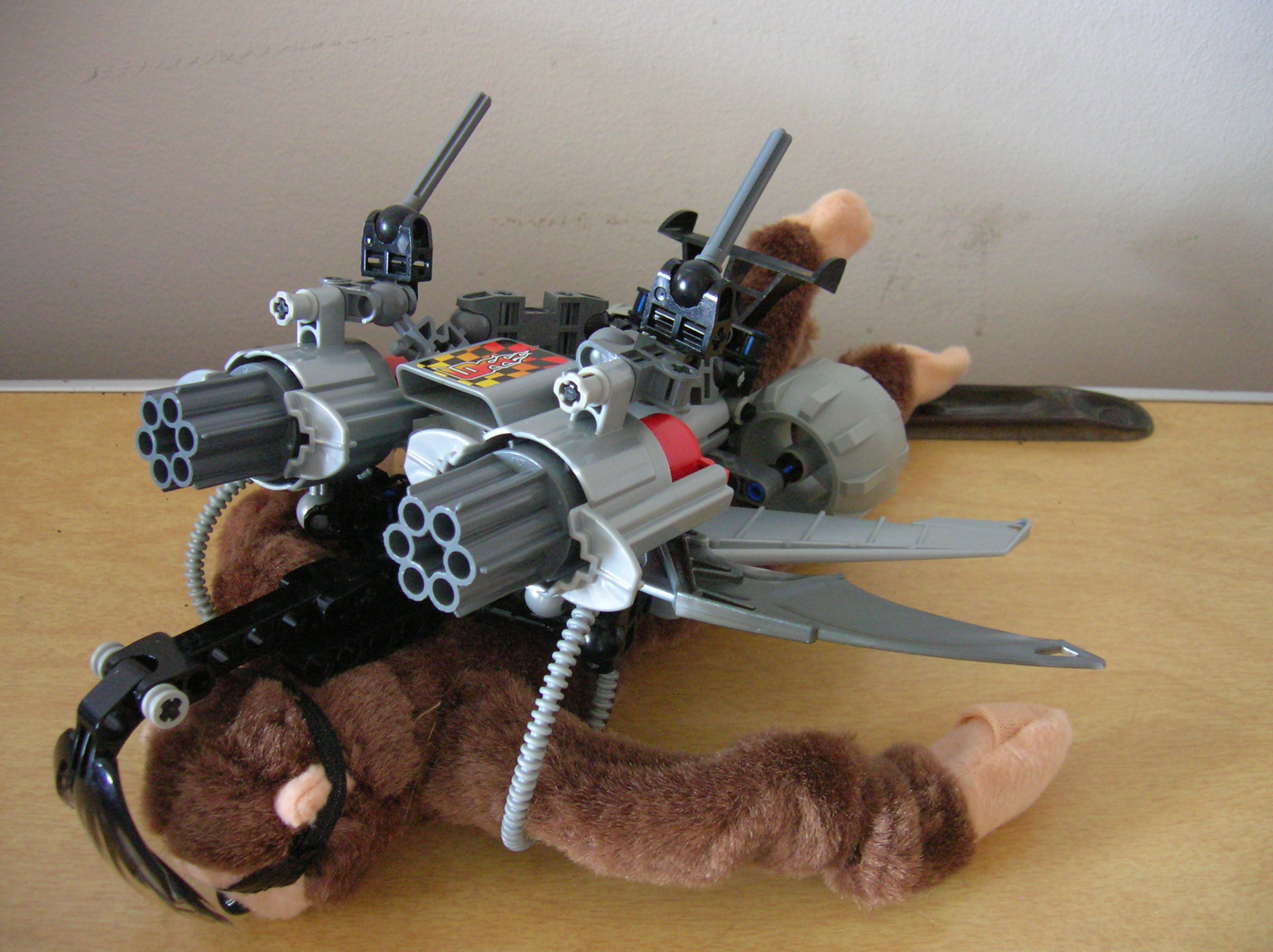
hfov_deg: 54.0
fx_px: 1249
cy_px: 476
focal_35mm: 34
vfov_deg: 41.7
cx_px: 636
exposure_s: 2
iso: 200
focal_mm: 5.7
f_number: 2.9
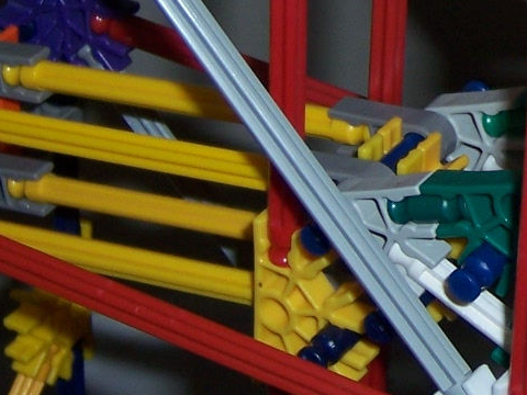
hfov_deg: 10.1
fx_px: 2953
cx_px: 558
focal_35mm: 194
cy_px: 24
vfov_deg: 7.6
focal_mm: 10
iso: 80
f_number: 4
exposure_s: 1/90
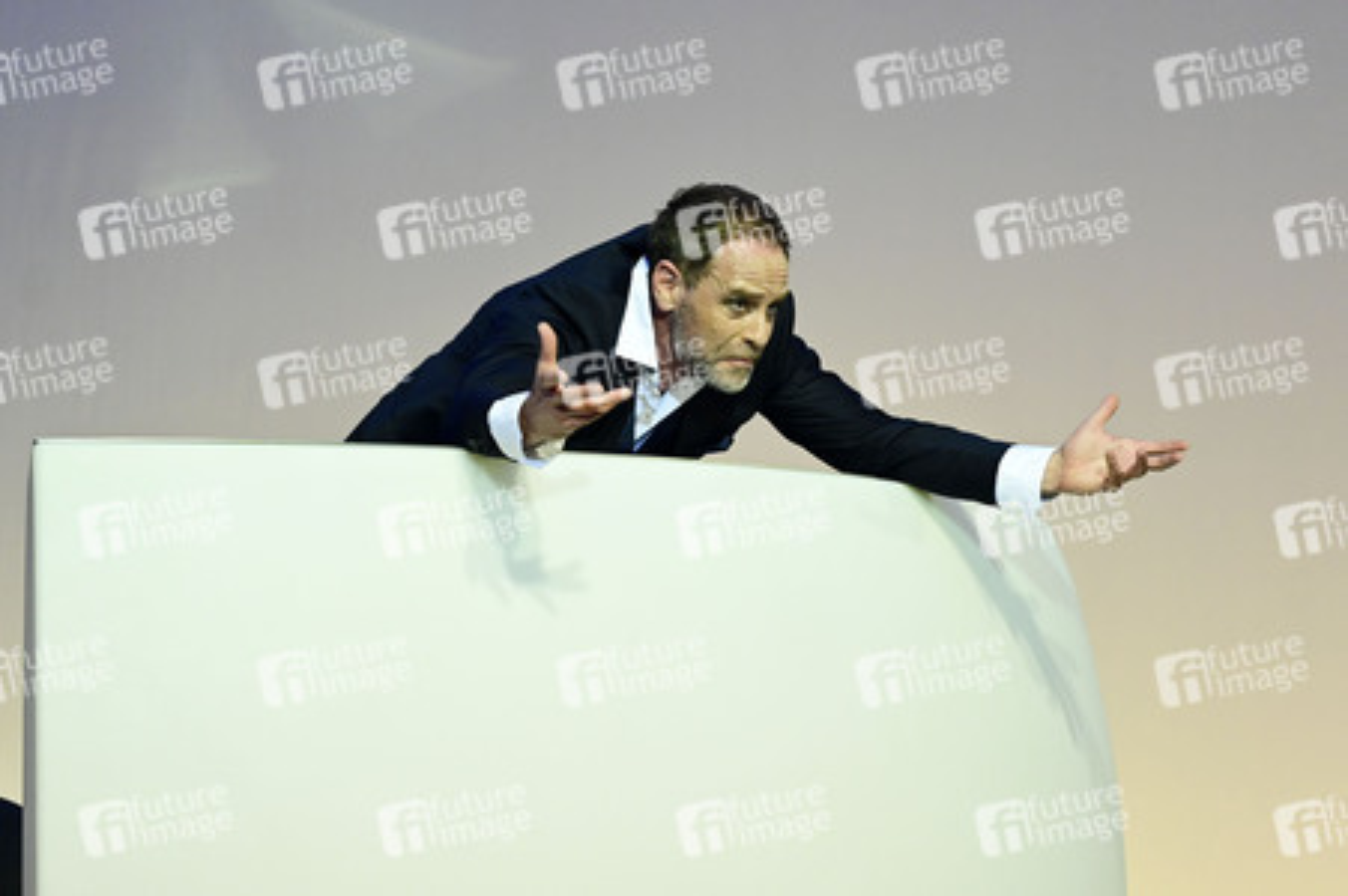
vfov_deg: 6.9
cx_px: 674
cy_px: 448
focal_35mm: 200
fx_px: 7483
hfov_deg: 10.3
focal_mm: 200
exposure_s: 1/320
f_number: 2.8
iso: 2500
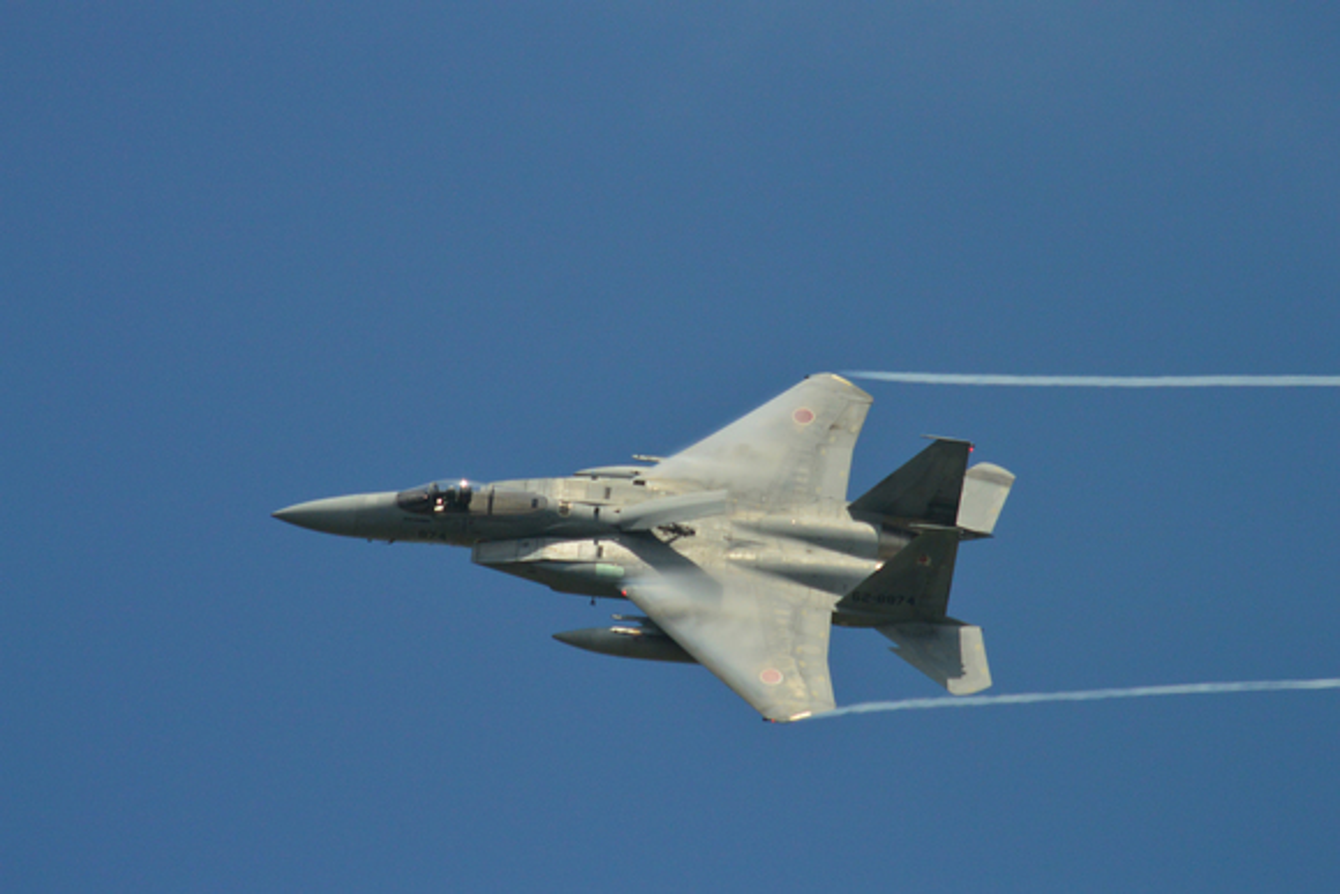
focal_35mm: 594
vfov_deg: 2.3
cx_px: 670
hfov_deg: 3.5
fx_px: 22114
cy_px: 447
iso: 160
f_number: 7.1
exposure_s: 1/1600
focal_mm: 220
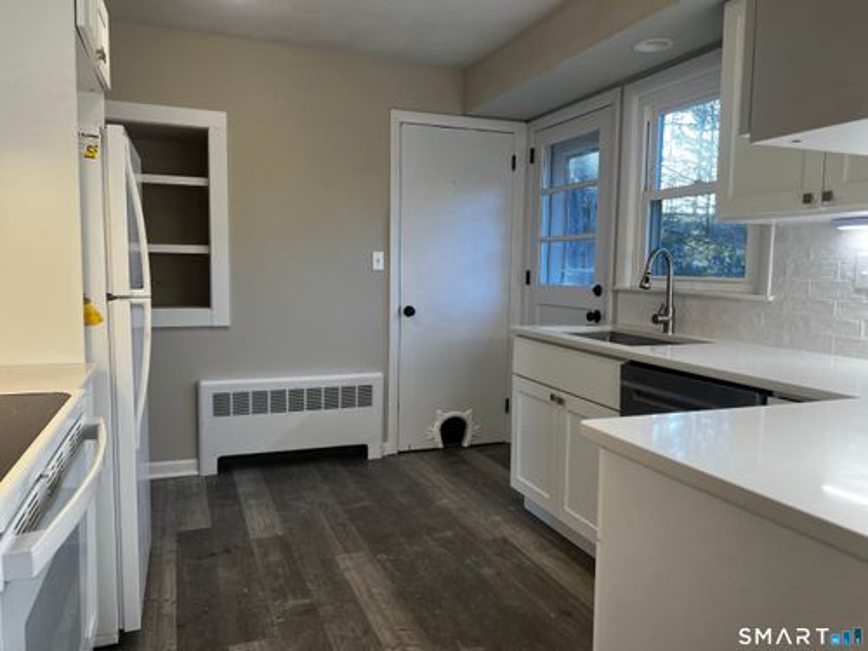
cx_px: 434
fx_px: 652
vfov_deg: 53.1
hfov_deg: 67.3
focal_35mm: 26
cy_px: 326
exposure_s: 1/120
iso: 50
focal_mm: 5.7
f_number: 1.5
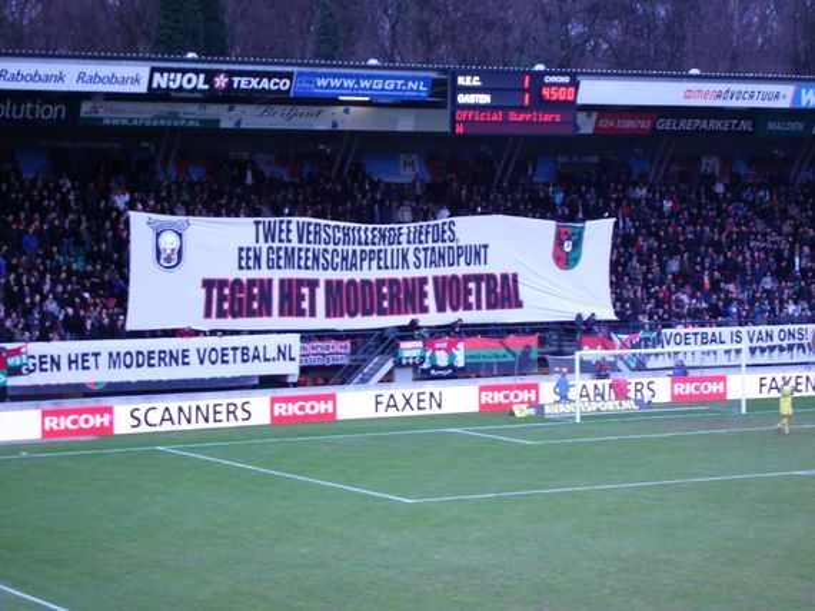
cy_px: 306
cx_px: 408
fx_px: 2471
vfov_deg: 14.1
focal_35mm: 105
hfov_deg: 18.7
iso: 150
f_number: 4.9
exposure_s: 1/13
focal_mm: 17.4
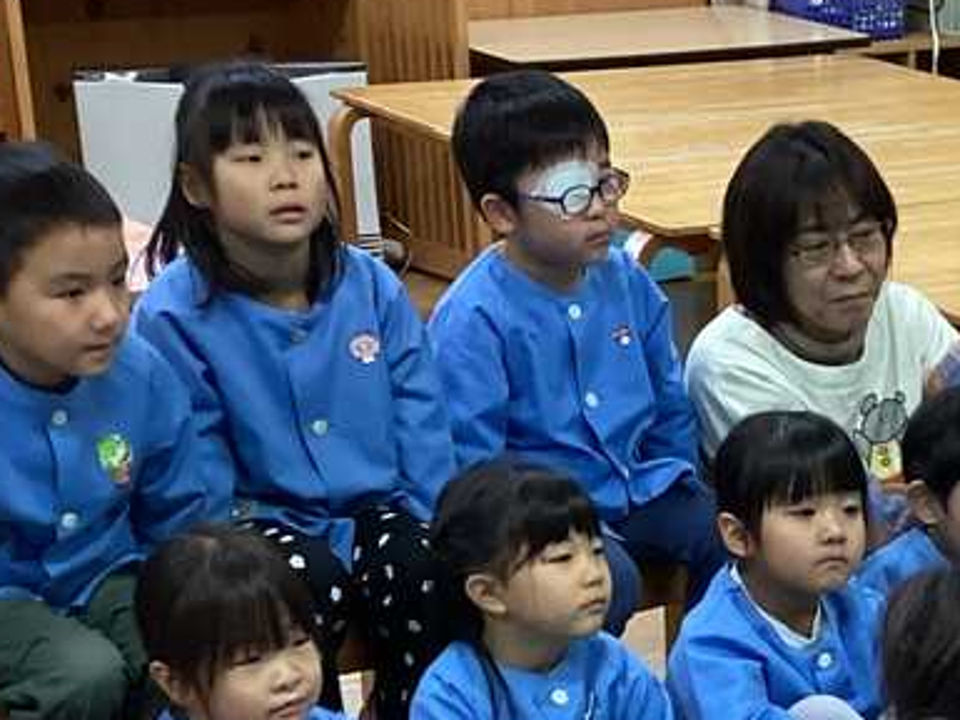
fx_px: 2857
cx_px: 967
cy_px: 959
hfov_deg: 18.6
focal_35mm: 103
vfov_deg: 13.8
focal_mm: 3.3
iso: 250
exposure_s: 1/60
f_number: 2.4
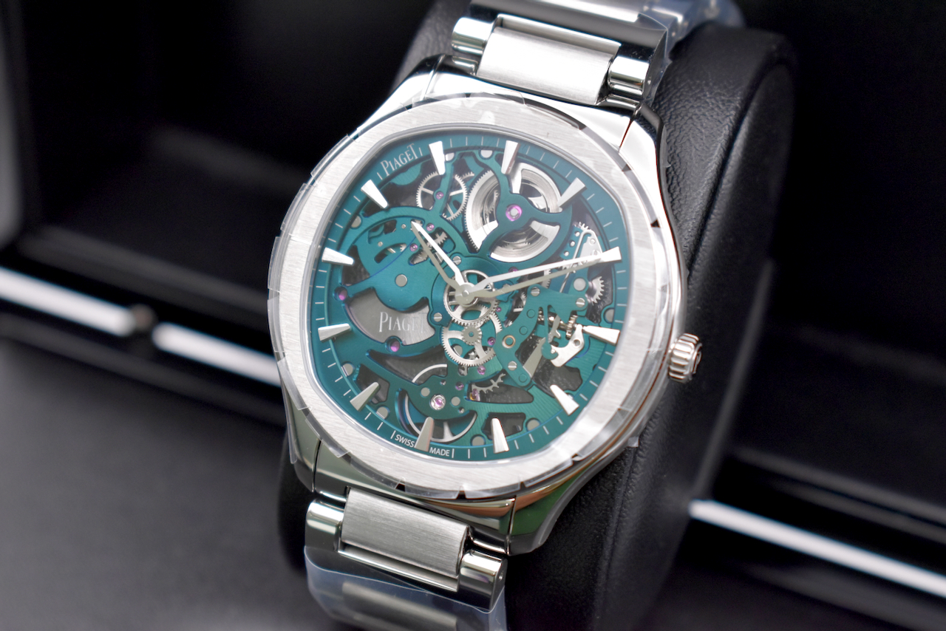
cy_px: 316
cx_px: 473
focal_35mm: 82
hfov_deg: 24.6
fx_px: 2168
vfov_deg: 16.6
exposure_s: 1/125
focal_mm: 55
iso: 1100
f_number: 5.6
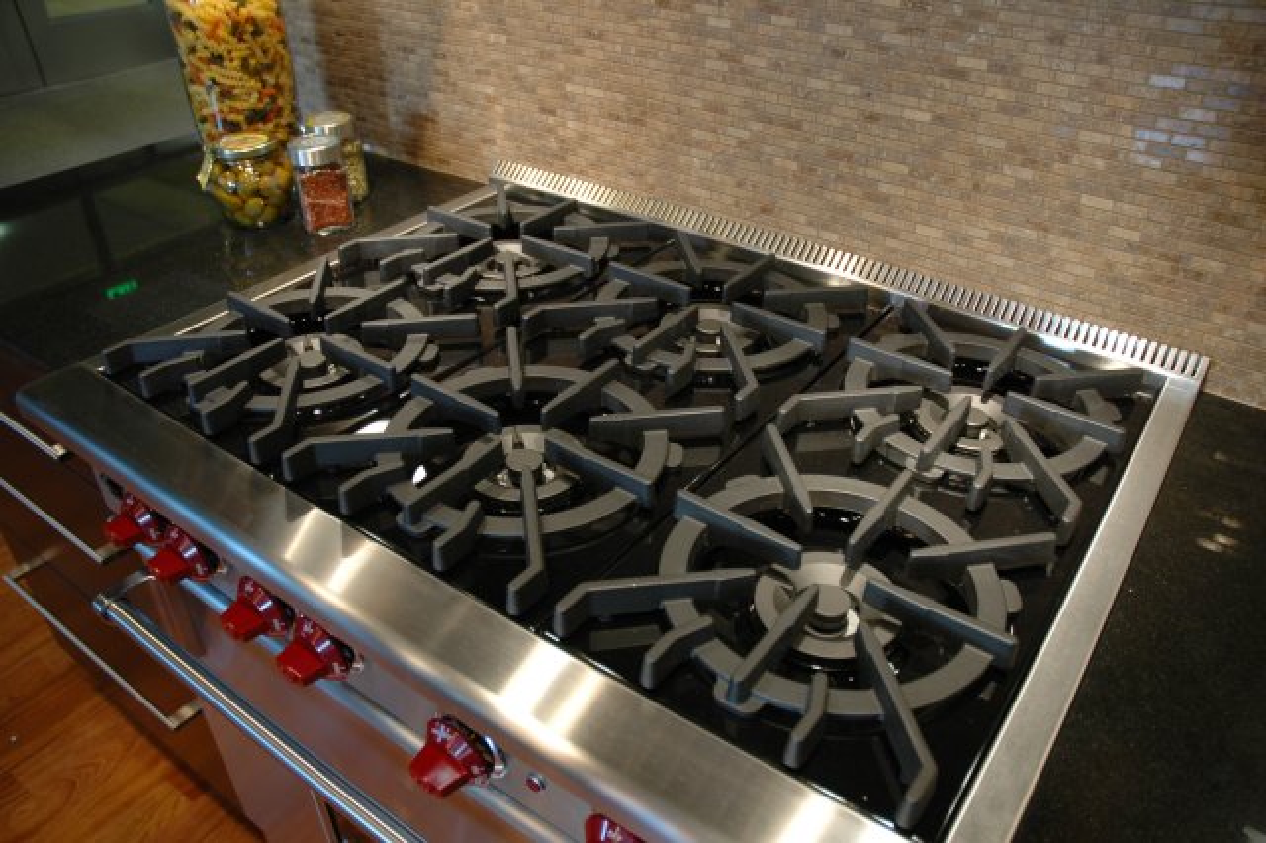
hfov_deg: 67.4
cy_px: 422
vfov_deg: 47.9
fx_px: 949
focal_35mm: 27
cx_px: 633
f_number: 3.5
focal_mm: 18
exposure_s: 1/25
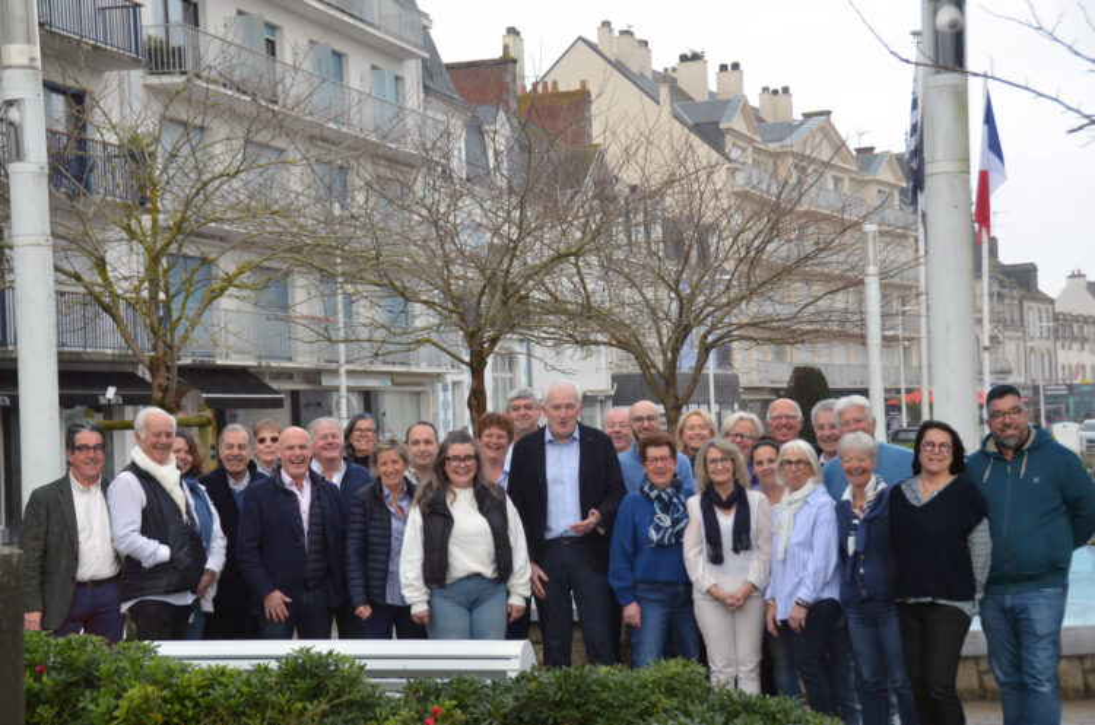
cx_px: 548
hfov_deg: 29.3
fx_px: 2095
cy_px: 362
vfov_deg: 19.7
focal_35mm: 69
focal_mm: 46
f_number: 6.3
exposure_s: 1/160
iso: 200
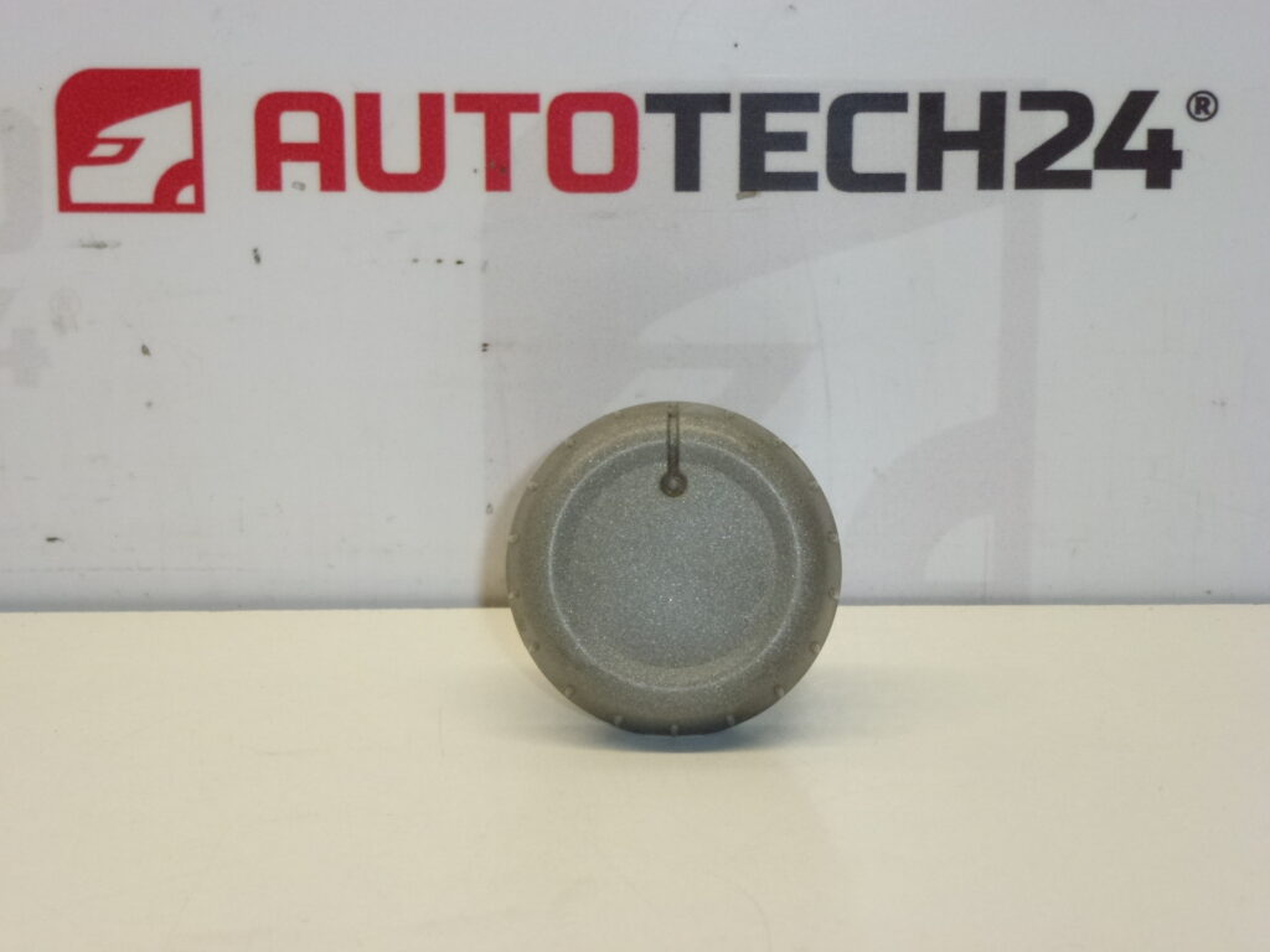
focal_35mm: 104
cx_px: 635
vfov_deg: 14.2
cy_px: 476
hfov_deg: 18.9
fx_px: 3816
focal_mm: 18.7
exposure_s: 1/160
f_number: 5
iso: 400
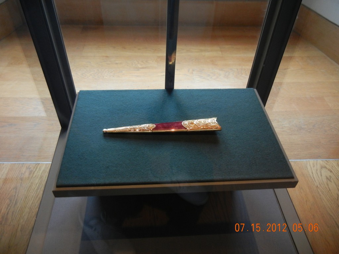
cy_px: 127
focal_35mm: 30
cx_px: 170
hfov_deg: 60.0
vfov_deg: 46.8
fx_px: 294
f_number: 3.5
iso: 400
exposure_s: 1/18.6
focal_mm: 5.4
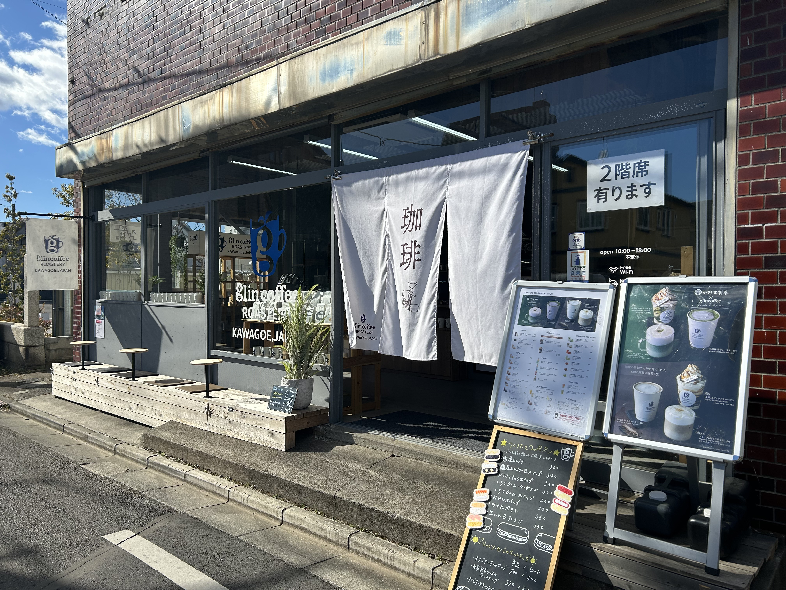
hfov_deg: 67.3
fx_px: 590
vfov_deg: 53.1
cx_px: 393
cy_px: 295
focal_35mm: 26
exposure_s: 1/5587
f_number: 1.5
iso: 50
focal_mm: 5.7
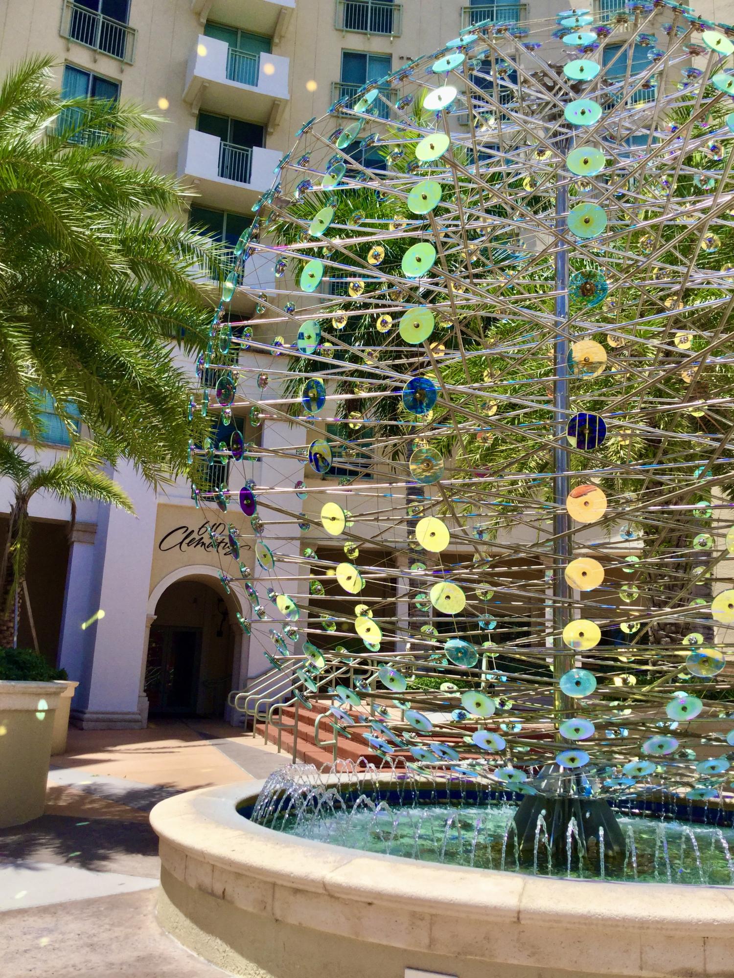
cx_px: 367
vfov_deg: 58.4
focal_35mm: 31
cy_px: 489
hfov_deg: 45.4
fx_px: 876
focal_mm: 3.3
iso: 25
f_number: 2.4
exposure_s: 1/1538
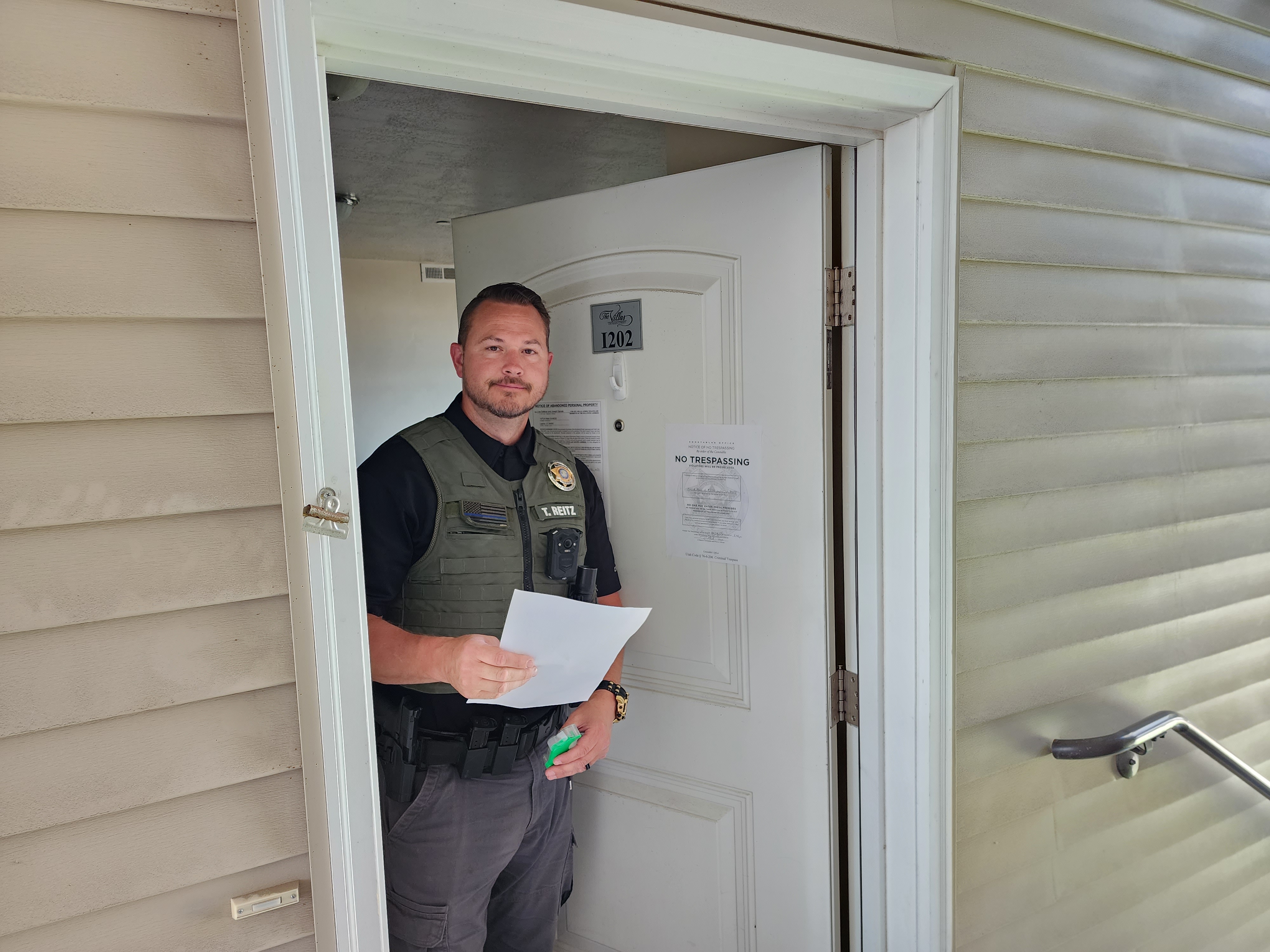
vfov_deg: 58.9
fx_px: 844
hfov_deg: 73.9
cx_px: 635
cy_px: 476
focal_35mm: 23
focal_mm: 6.4
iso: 500
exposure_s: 1/60
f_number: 1.8
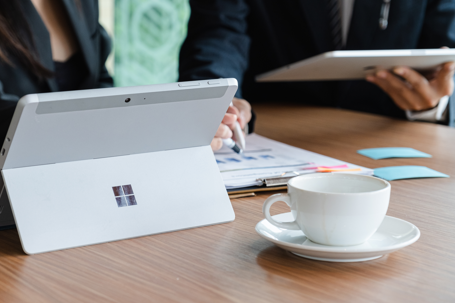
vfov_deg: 14.5
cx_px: 172
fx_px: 1188
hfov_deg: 21.6
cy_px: 119
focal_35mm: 94
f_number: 4
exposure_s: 1/170
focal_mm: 50
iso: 320
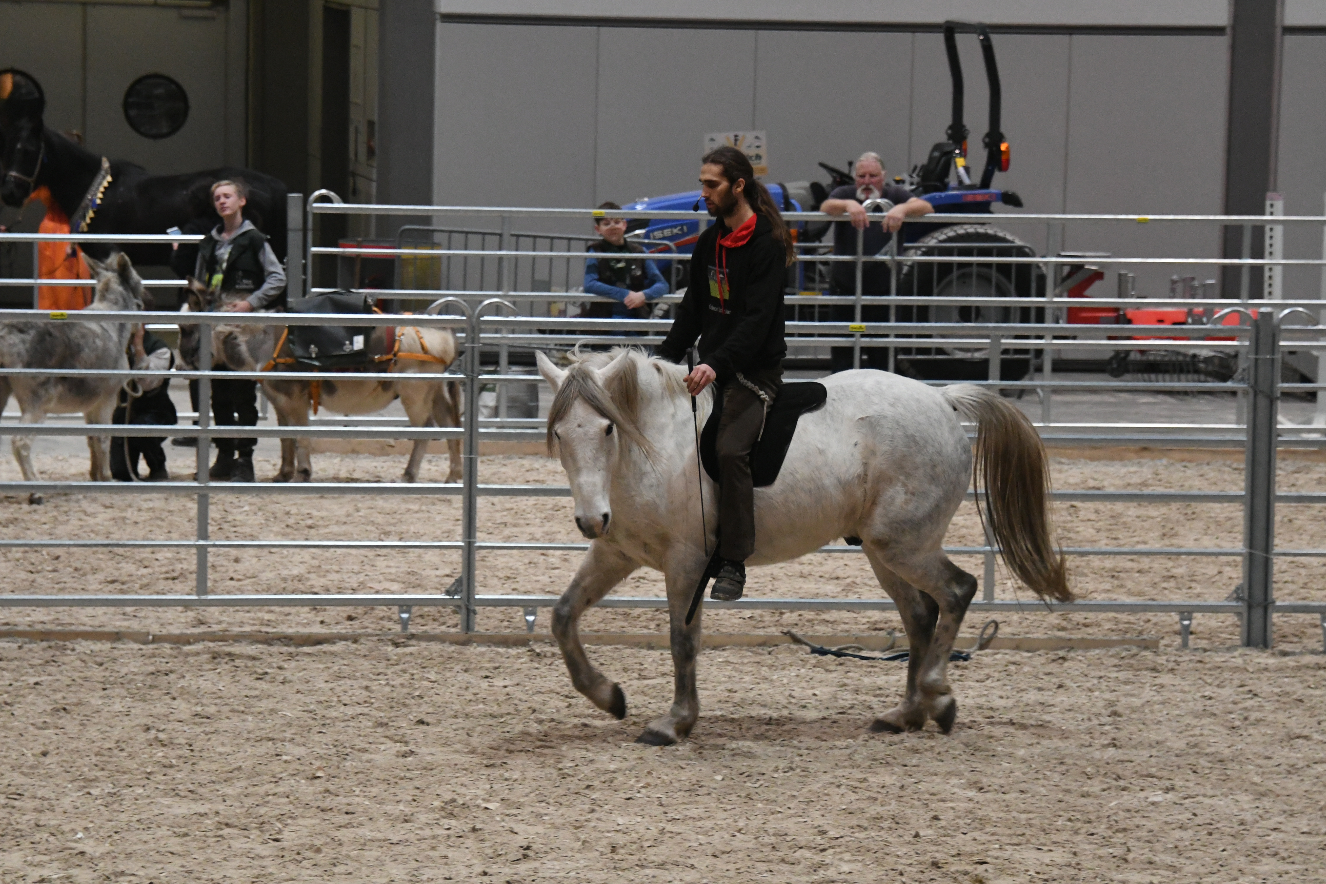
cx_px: 663
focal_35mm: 183
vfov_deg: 7.5
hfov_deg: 11.2
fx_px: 6740
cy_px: 442
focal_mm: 122
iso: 4500
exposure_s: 1/200
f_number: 5.6
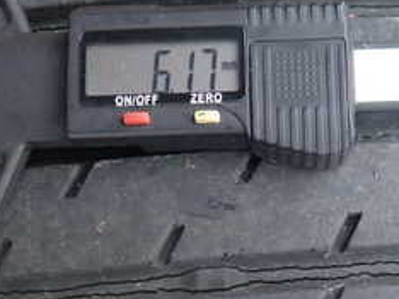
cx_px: 297
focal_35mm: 77
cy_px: 185
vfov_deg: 19.1
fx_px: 887
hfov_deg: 25.1
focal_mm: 5.4
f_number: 2.3
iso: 200
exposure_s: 1/100
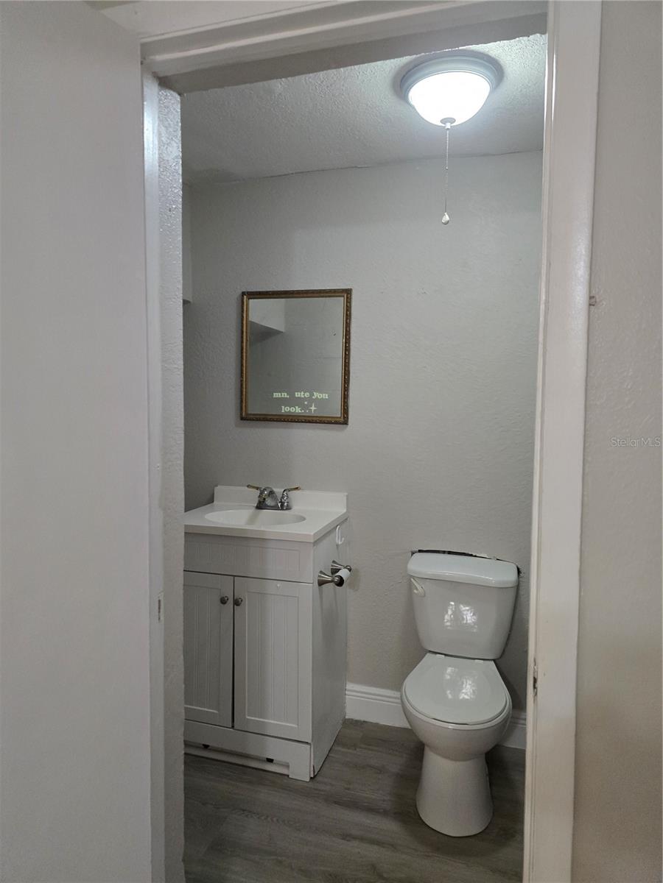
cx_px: 332
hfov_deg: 58.9
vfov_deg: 73.9
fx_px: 587
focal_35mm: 23
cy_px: 442
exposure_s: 1/120
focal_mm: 6.3
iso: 800
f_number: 1.7
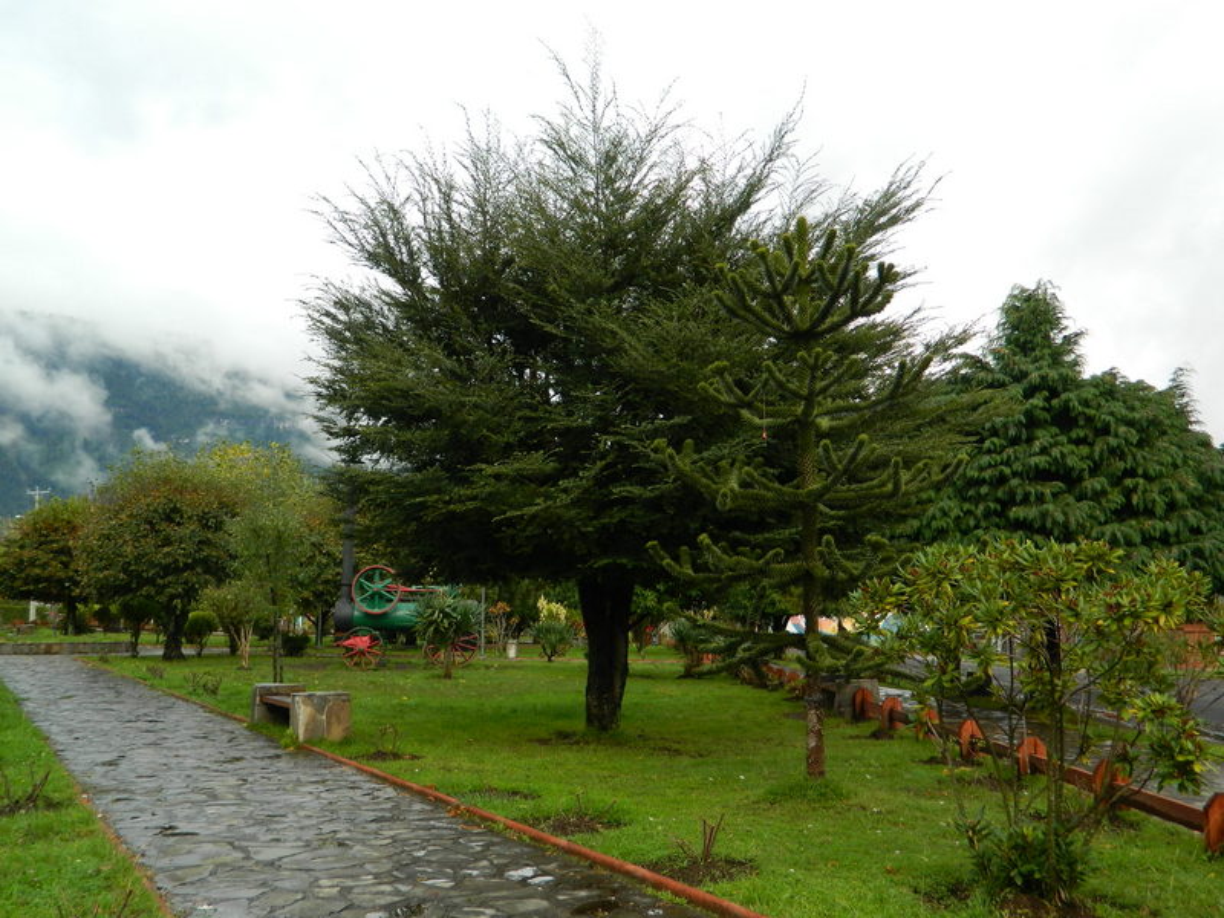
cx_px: 612
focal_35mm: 35
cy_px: 459
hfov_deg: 52.6
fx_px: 1238
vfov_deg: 40.7
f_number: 3.3
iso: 80
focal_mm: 6.2
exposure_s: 1/250
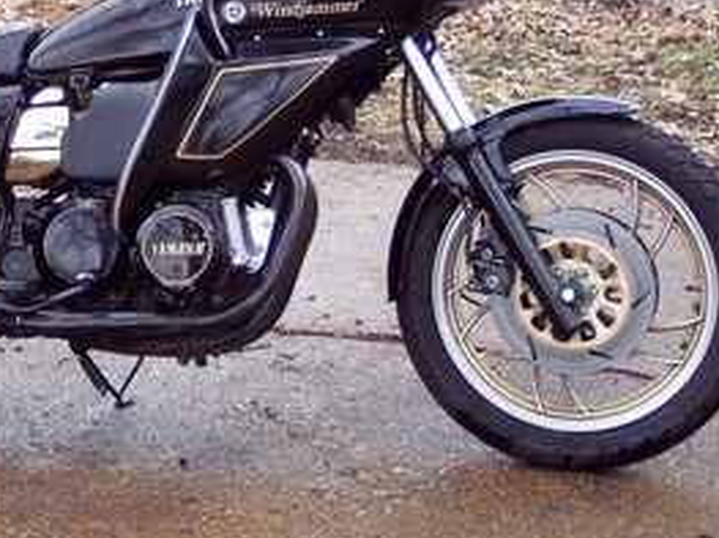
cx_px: 77
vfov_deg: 15.1
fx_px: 2014
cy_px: 64
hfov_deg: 19.9
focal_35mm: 97
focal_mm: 10.7
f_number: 3.4
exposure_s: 1/90
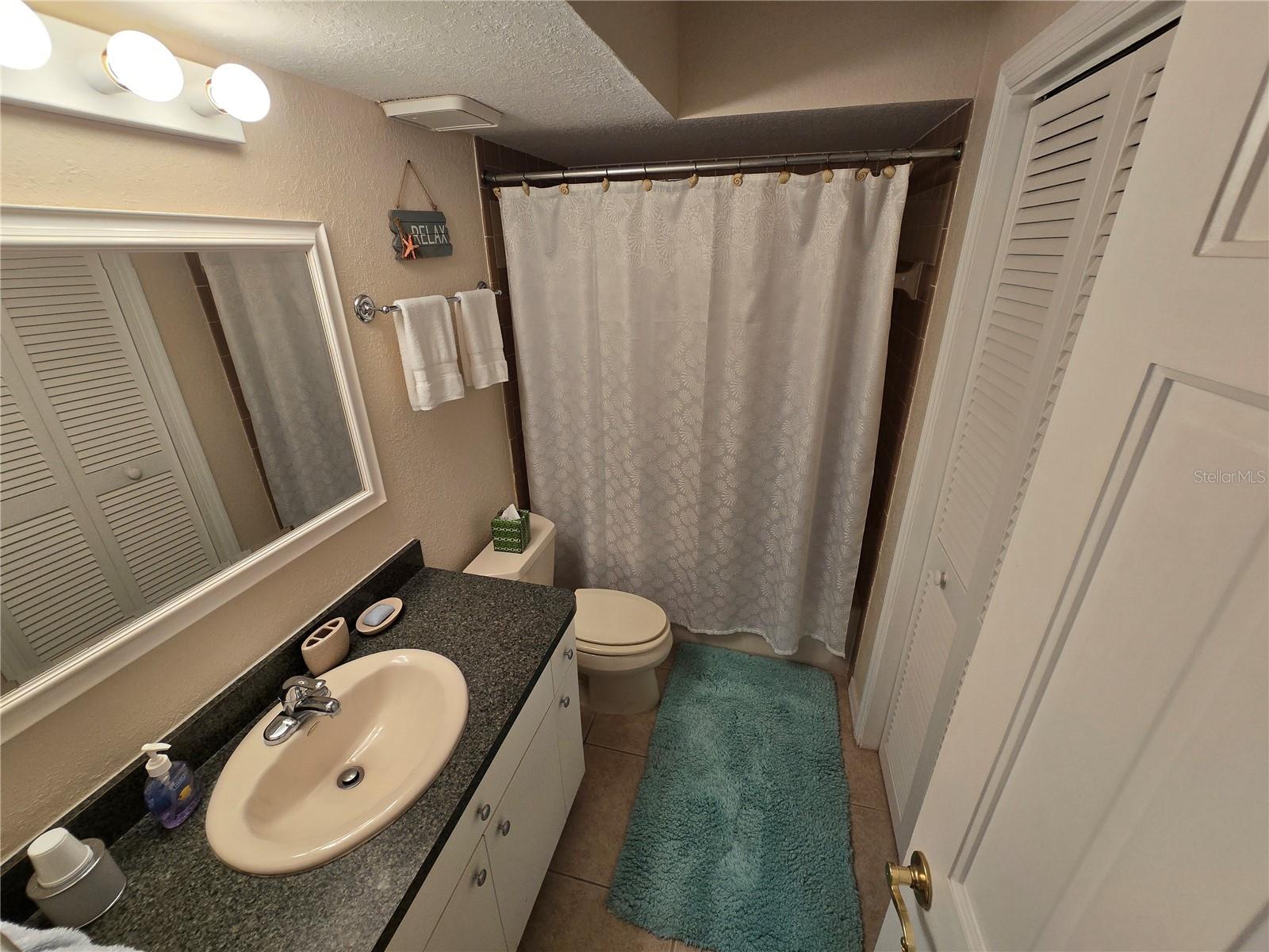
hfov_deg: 106.2
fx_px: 477
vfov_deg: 89.9
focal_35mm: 13
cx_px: 634
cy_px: 476
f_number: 2.2
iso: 80
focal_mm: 2.2
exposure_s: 1/60
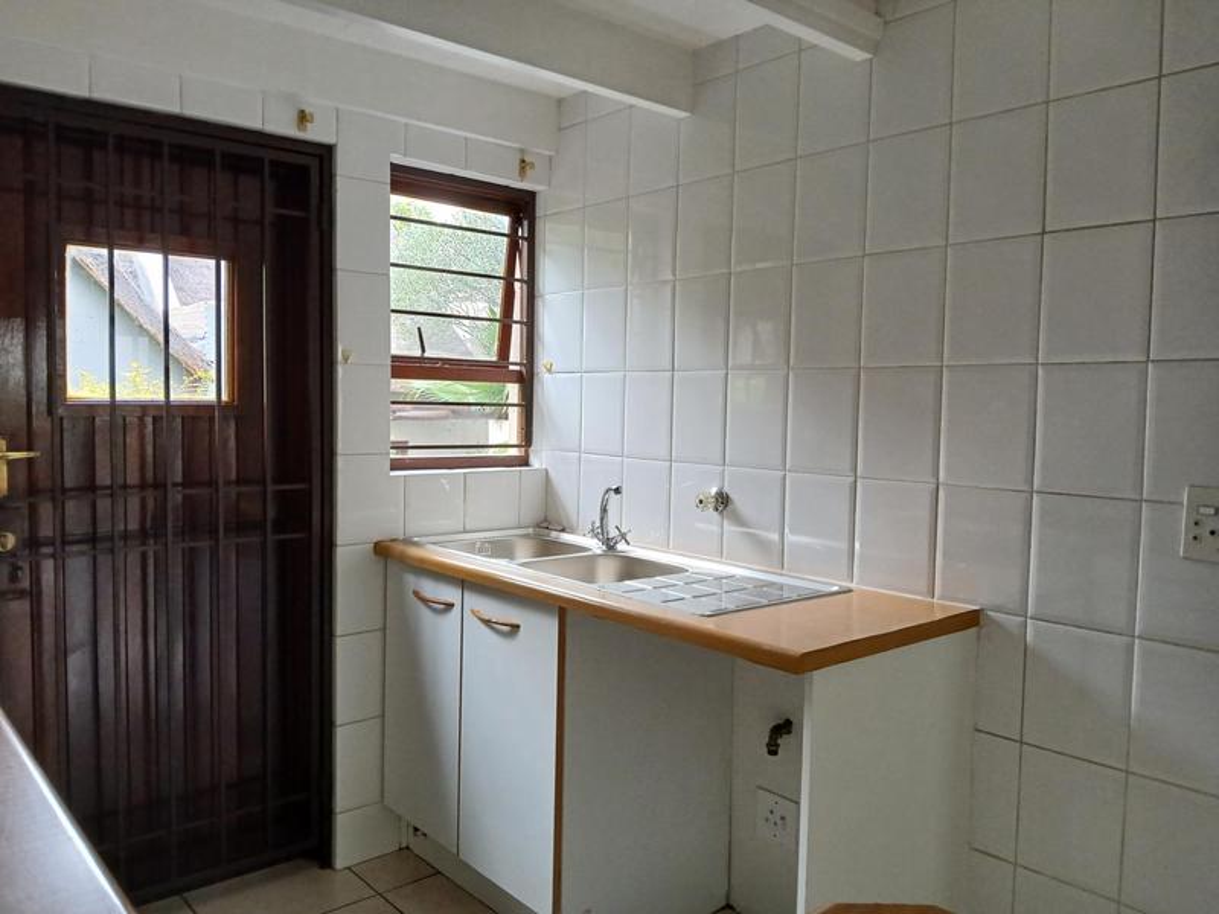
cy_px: 457
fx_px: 916
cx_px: 610
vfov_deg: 53.1
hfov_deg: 67.3
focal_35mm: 26
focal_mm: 3.98
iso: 320
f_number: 1.8
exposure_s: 1/25
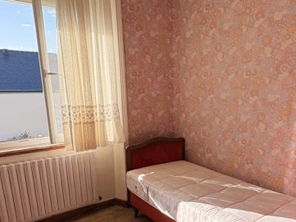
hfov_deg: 57.7
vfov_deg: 44.6
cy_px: 154
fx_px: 265
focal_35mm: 31
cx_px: 183
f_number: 2.2
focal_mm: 2.22
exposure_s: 1/440
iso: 40
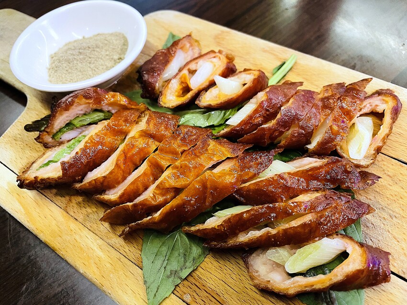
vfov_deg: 53.0
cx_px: 204
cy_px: 152
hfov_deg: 67.3
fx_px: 306
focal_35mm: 26
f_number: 1.6
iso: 320
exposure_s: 1/60
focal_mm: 4.2
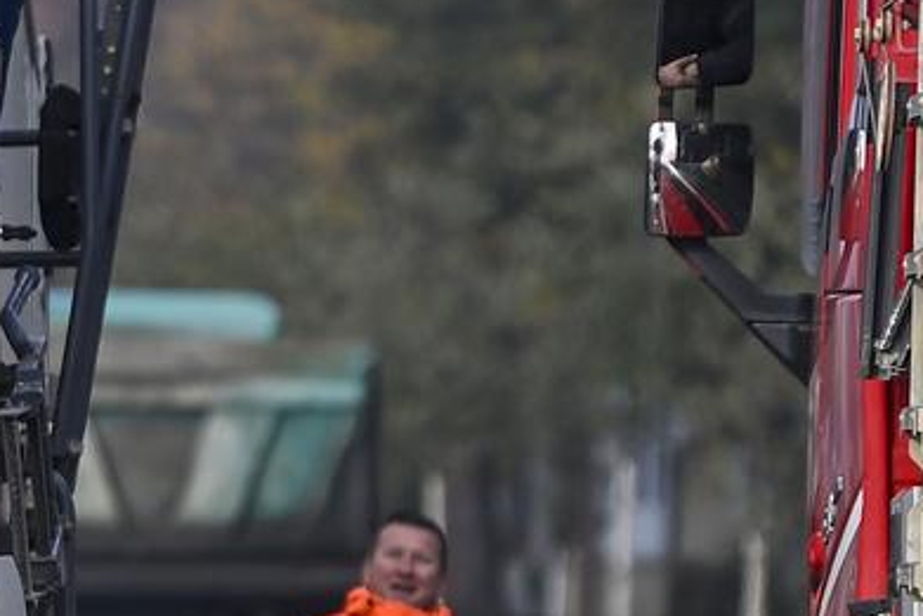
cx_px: 137
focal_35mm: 634
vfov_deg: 2.2
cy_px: 376
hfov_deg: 3.3
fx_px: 16260
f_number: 2.8
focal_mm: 155
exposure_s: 1/3200
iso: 200
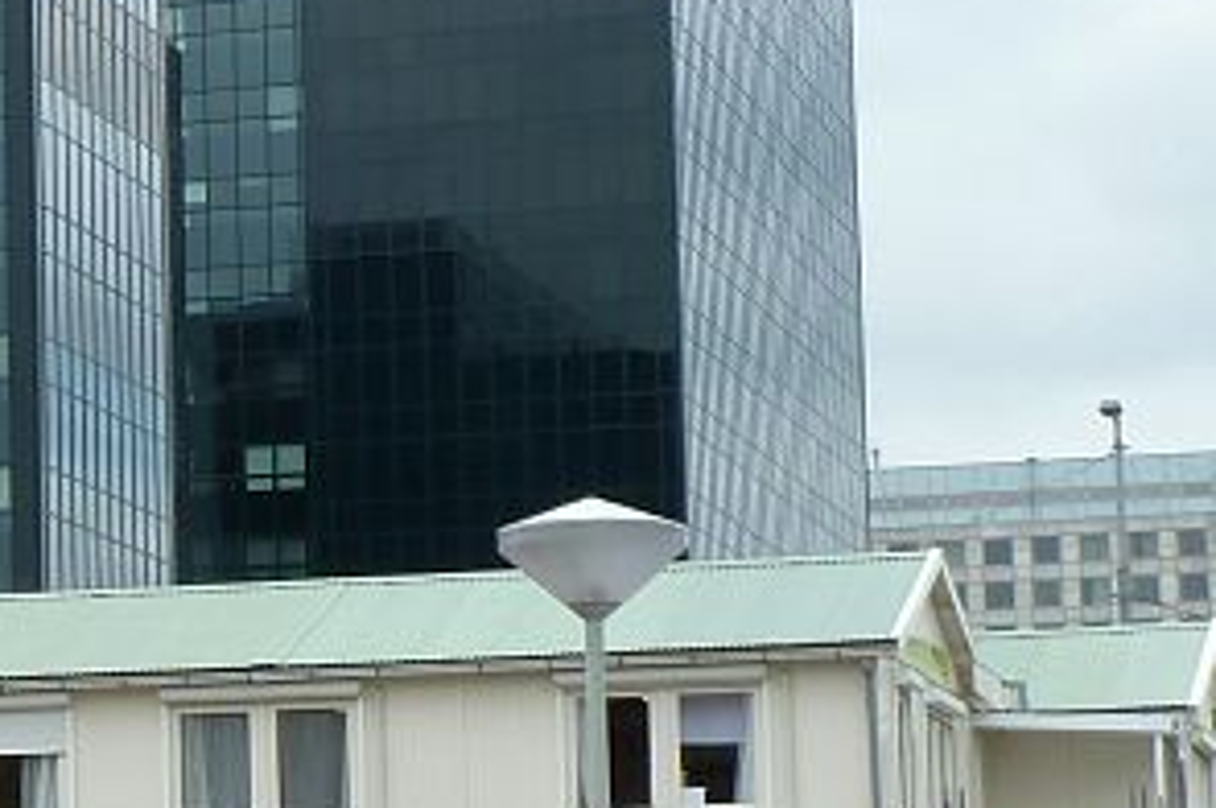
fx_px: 5365
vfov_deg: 8.6
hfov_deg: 12.2
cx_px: -697
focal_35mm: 159
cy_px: 532
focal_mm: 7.3
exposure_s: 1/250
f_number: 4
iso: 80
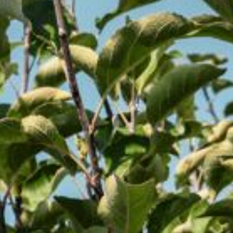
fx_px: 3572
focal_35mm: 469
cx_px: -264
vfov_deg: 3.6
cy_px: -624
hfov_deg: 3.7
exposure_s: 1/500
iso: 200
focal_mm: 50
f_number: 11
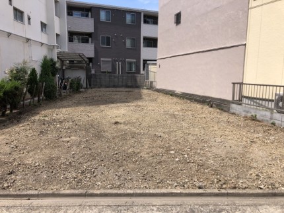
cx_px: 142
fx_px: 230
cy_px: 106
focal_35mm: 28
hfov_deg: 63.4
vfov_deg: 49.8
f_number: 1.8
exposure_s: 1/1043
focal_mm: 3.99
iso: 20
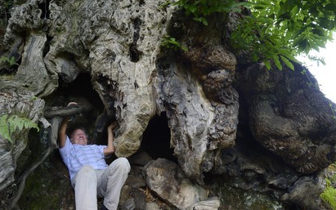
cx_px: 170
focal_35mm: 25
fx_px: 229
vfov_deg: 49.3
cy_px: 100
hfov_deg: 72.5
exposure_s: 1/60
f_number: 7.1
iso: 1600
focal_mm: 24
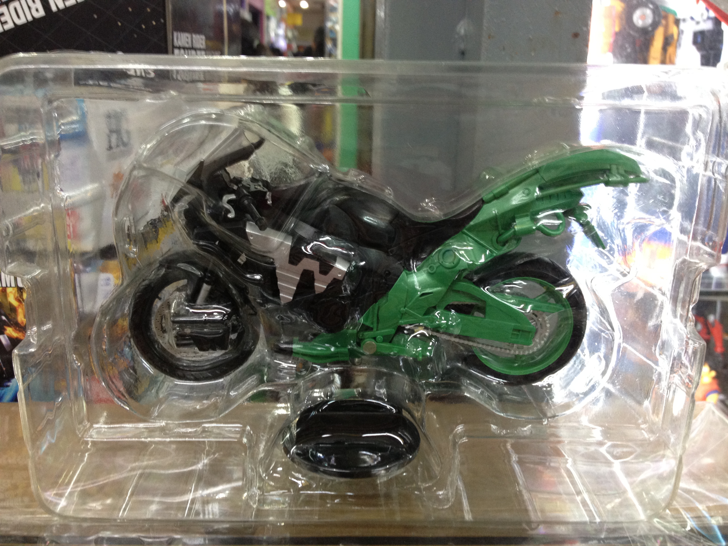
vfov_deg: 40.7
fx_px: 736
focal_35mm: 35
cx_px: 364
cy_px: 273
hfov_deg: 52.6
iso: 160
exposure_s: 1/20
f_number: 2.4
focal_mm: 4.28
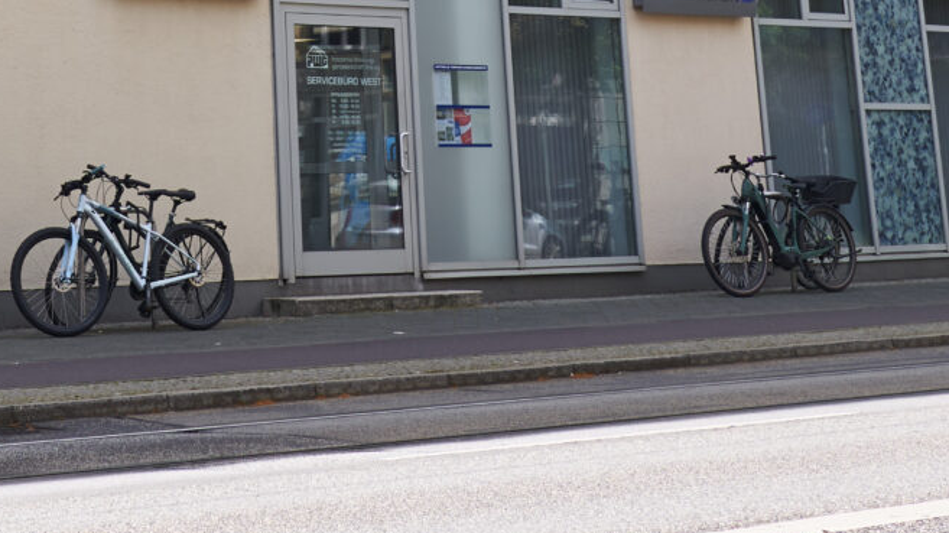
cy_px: -581
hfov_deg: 21.4
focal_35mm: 98
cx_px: 142
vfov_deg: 11.1
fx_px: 2465
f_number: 5.6
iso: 125
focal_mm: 24
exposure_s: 1/200
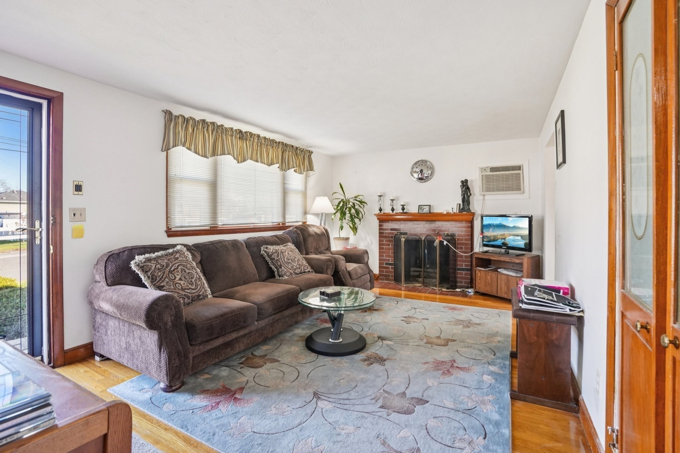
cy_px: 226
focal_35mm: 16
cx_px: 340
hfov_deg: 96.7
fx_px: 302
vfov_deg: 73.7
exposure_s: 1/30
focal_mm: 16
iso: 1250
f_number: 8
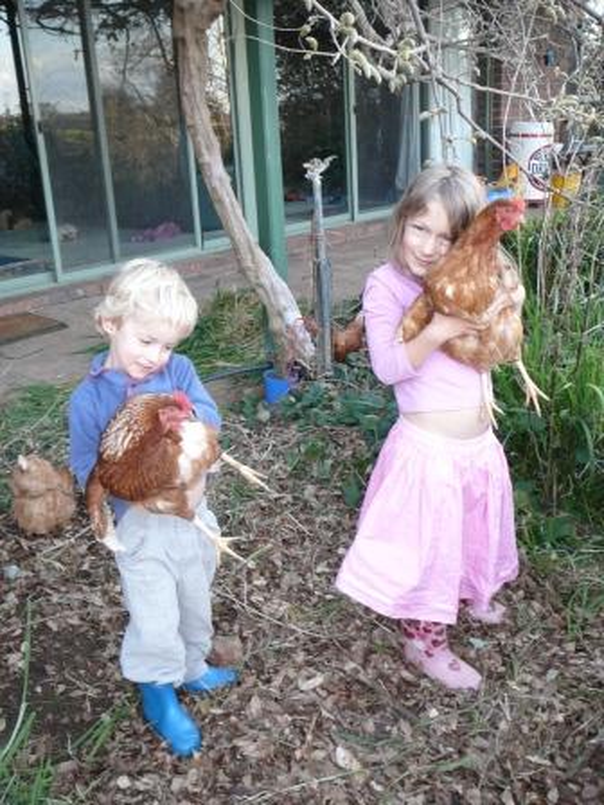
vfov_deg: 52.6
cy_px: 402
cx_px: 302
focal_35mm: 35
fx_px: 814
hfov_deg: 40.7
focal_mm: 5.2
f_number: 2.8
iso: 100
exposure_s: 1/40
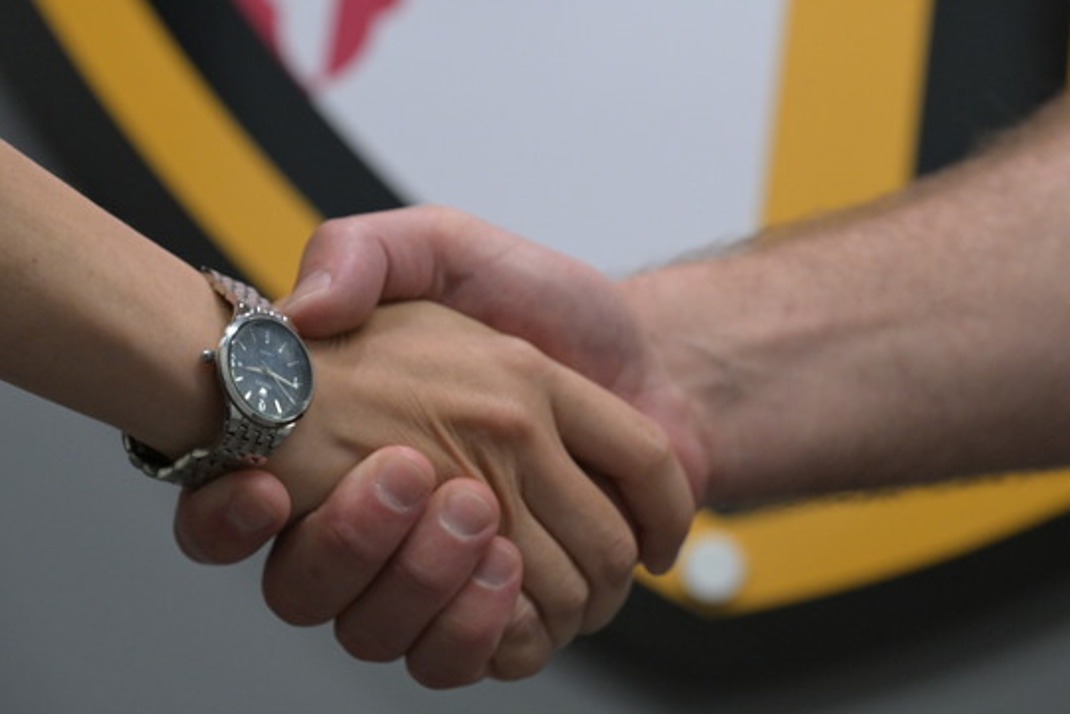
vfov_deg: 14.6
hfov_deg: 21.7
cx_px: 547
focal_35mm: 94
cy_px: 353
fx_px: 2794
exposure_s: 1/100
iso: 2800
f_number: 6.3
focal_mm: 89
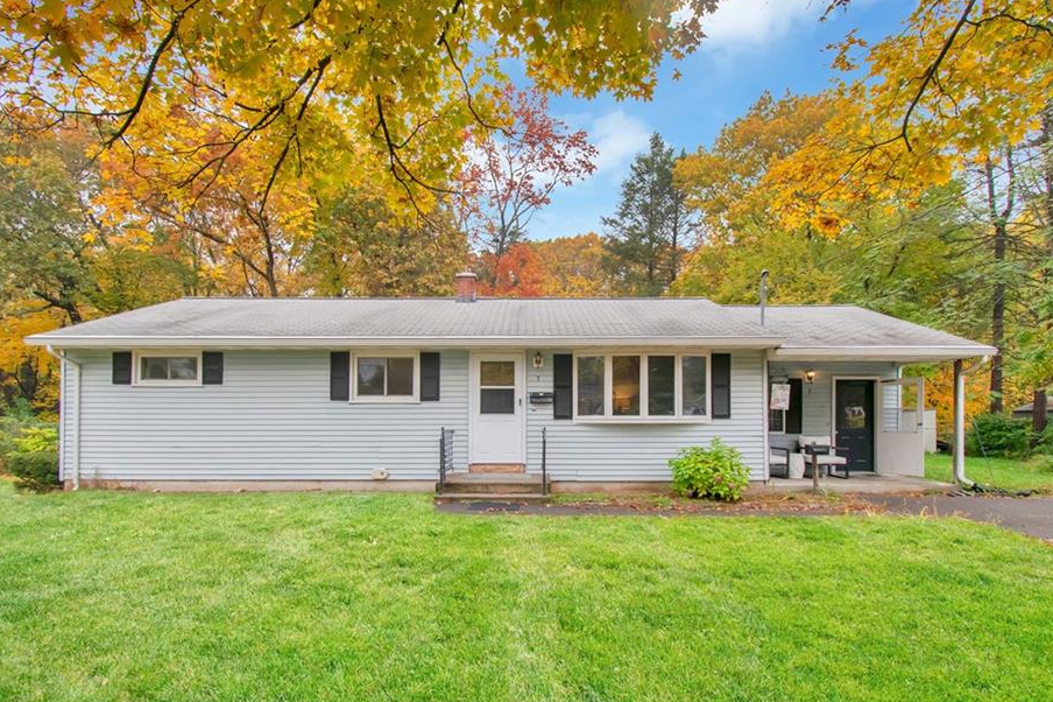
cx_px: 528
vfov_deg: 70.4
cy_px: 345
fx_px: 497
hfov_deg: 93.3
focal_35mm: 17
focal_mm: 10
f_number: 10
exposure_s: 1/200
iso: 400
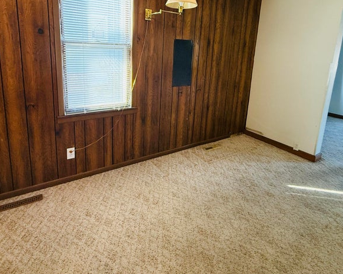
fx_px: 203
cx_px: 154
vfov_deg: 66.1
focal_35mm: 20
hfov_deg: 80.2
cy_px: 89
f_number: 2.2
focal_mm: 2.22
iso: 250
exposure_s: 1/120
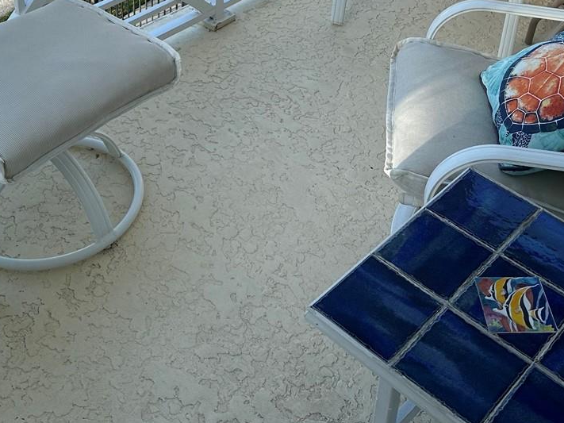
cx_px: 332
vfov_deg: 25.7
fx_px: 880
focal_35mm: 54
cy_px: 0
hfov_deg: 35.5
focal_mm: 6.86
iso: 80
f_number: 1.78
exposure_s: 1/1412
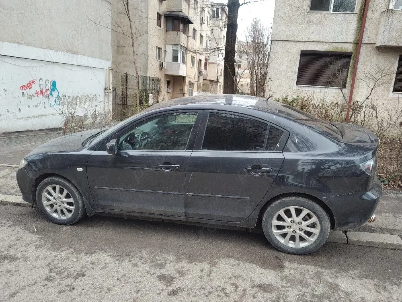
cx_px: 201
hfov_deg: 73.9
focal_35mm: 23
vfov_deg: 58.9
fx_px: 267
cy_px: 151
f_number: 1.8
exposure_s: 1/182
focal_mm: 5.56
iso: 100
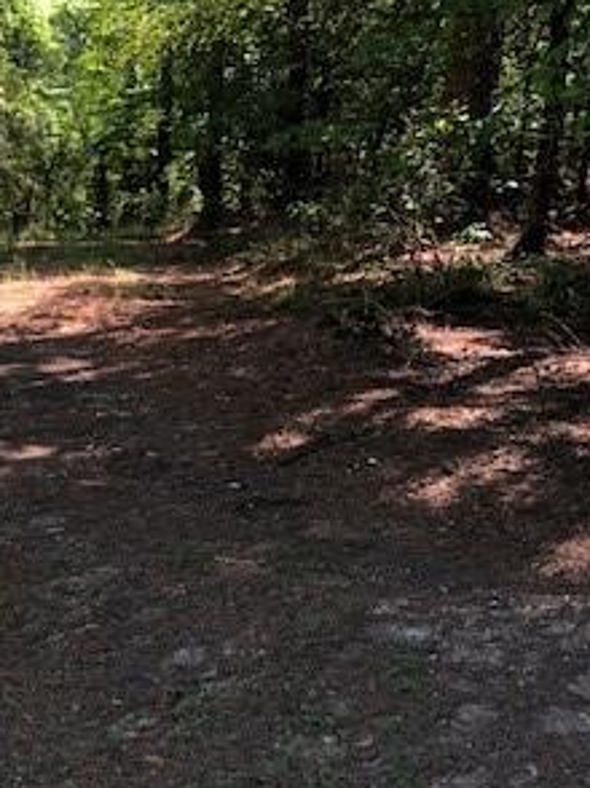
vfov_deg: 31.7
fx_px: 1388
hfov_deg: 23.4
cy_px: 370
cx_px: 64
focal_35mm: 61
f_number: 1.8
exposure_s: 1/120
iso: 40
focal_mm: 4
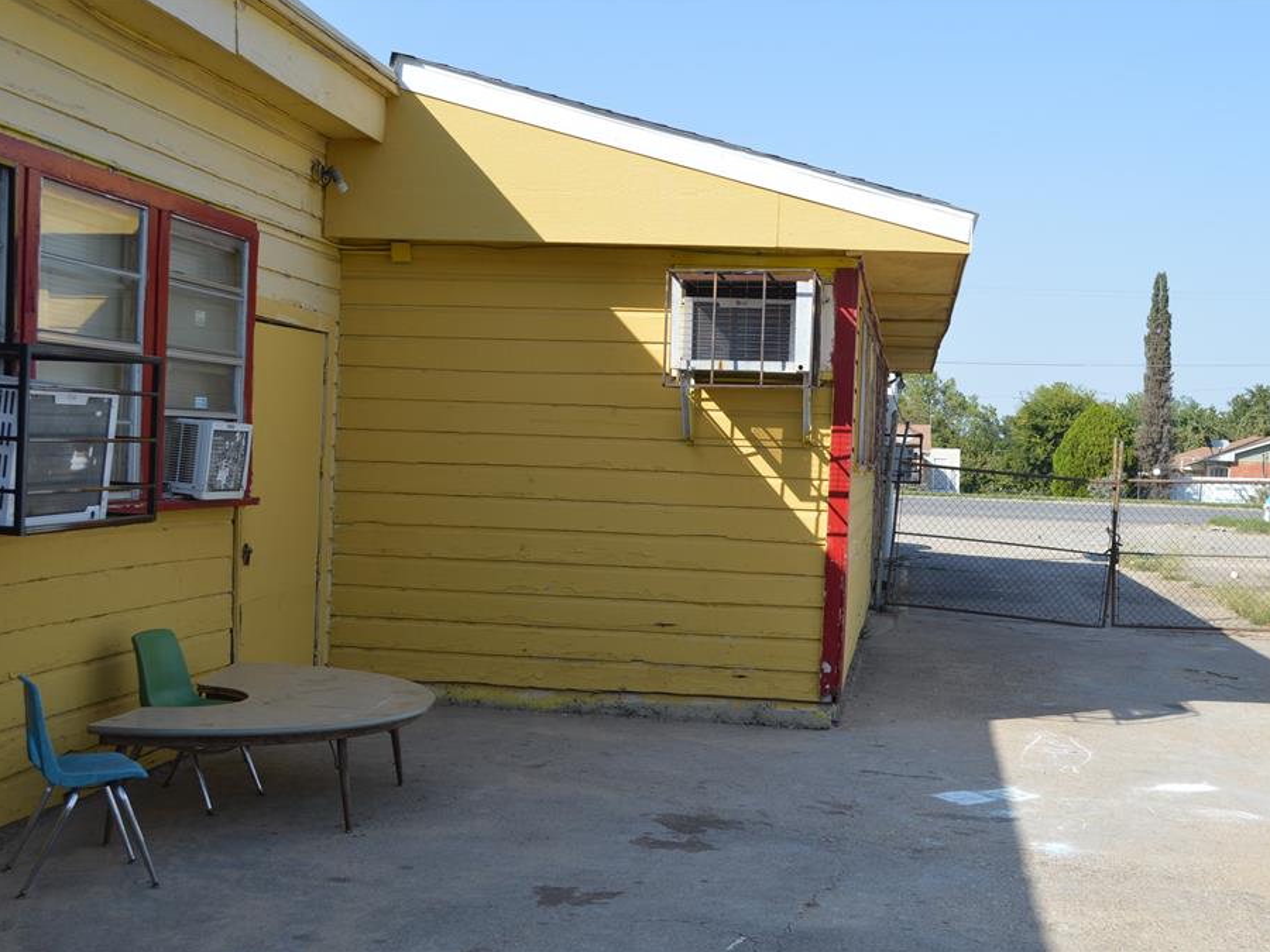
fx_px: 1744
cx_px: 651
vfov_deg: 30.5
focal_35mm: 48
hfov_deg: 40.0
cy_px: 475
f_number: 7.1
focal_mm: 29
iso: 100
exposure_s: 1/200
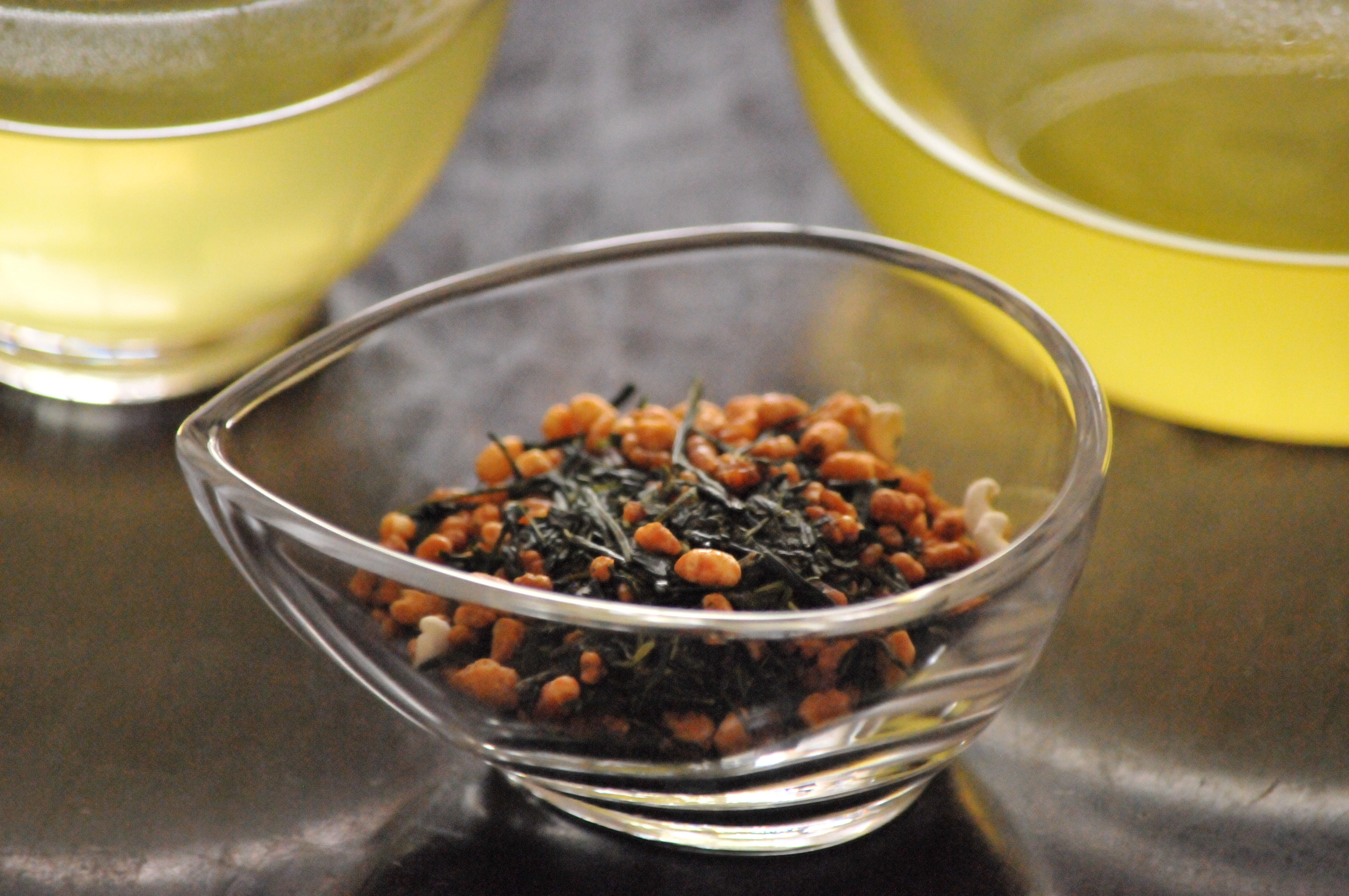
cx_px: 674
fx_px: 13473
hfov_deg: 5.7
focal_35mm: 360
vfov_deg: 3.8
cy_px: 448
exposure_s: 1/30
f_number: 5.3
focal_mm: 240
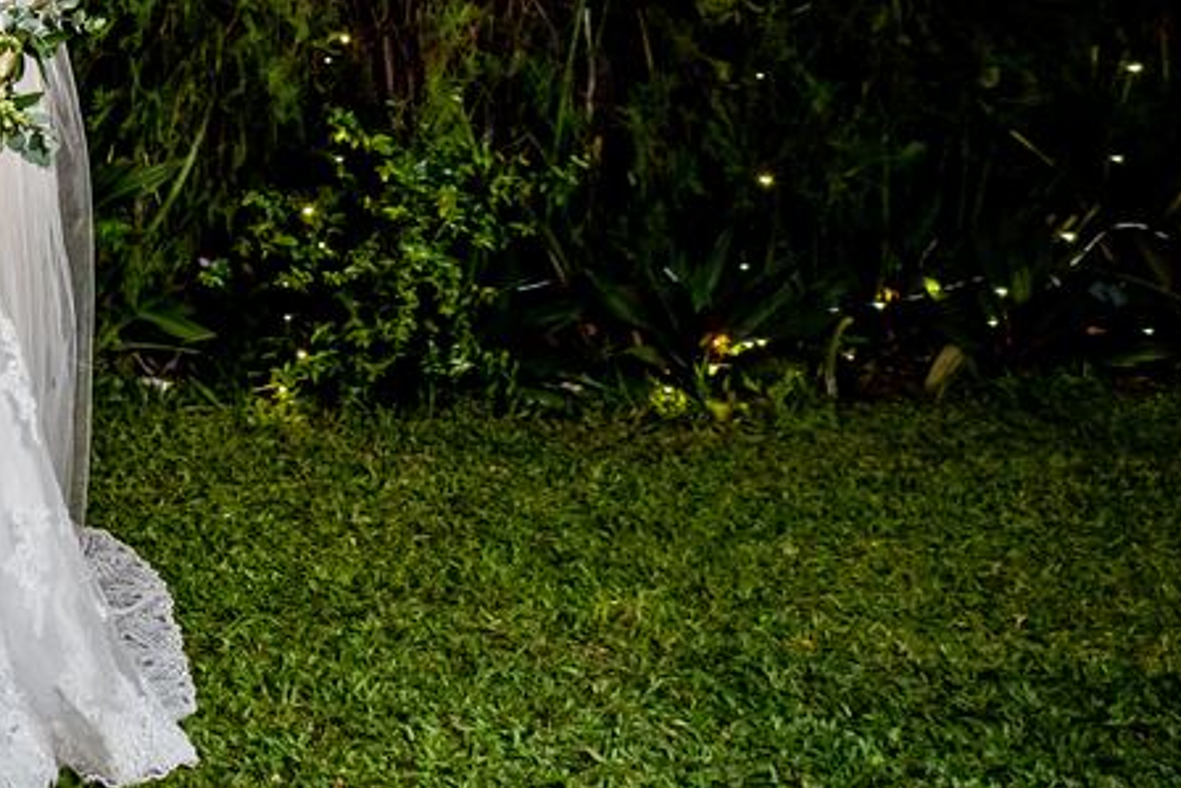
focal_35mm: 75
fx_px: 2461
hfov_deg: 24.8
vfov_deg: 17.3
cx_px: -174
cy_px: -171
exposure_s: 1/200
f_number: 2.8
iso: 1250
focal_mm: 28
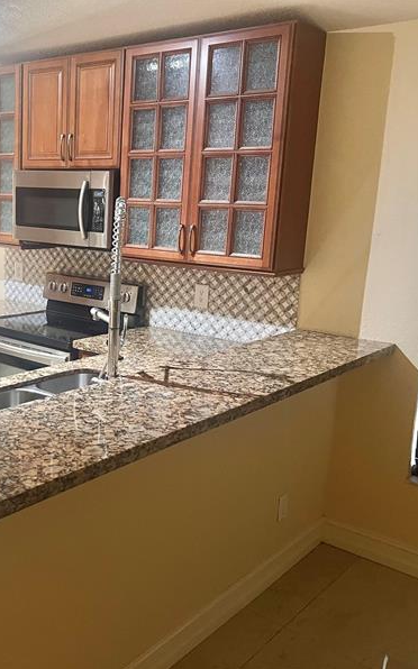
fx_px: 675
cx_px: 66
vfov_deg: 52.8
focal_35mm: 37
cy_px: 334
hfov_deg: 33.1
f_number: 1.5
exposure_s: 1/60
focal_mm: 5.7
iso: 250
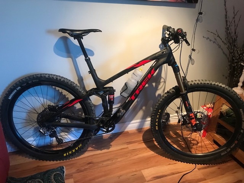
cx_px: 122
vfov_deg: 49.7
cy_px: 92
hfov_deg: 63.4
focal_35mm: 28
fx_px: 197
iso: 80
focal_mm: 3.99
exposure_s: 1/15
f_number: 1.8
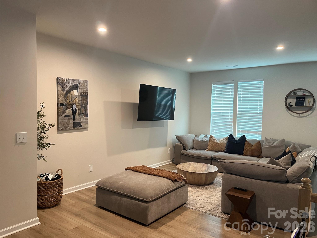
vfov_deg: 53.1
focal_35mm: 26
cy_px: 119
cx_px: 158
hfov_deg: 67.3
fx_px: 238
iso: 160
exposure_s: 1/60
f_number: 1.6
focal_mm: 5.1
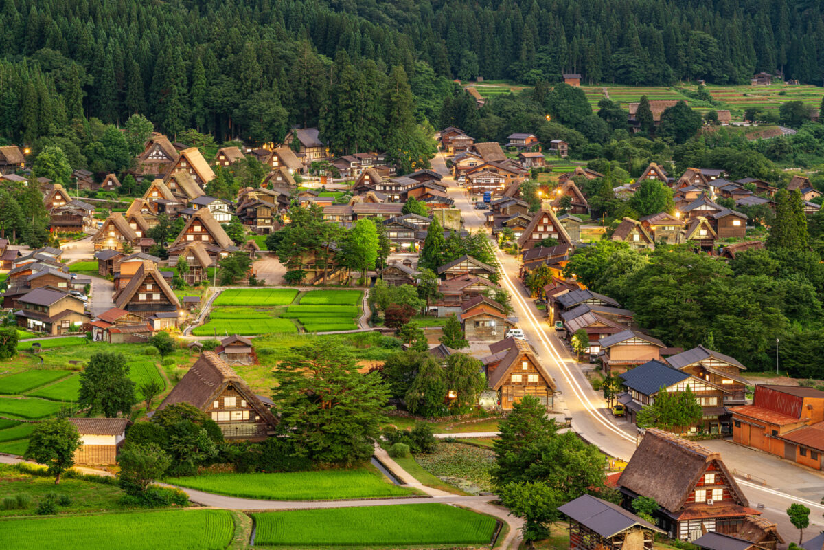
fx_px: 2243
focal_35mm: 98
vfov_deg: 14.0
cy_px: 275
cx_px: 412
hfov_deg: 20.8
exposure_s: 120
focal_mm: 98
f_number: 8
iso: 100
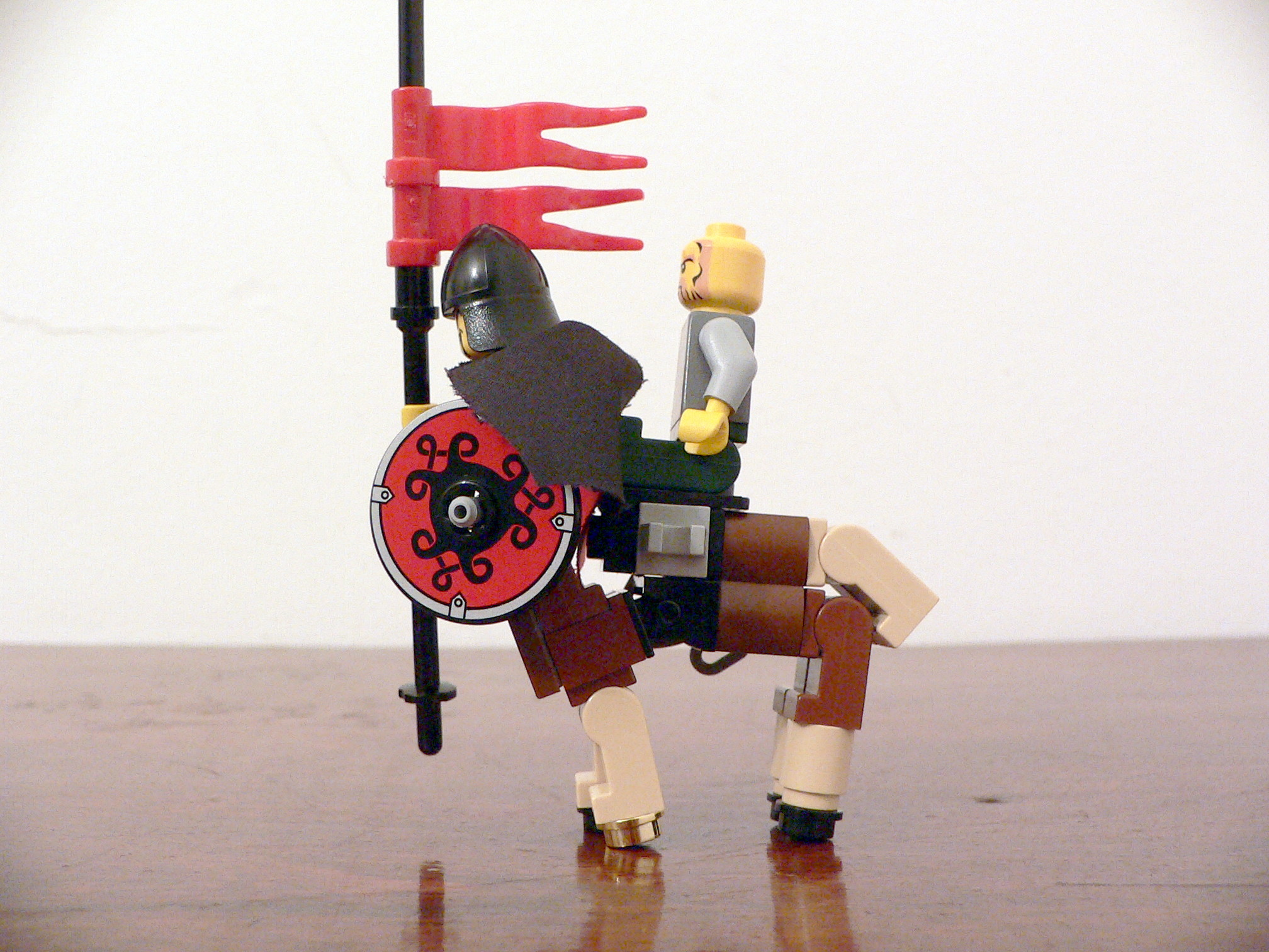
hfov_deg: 52.6
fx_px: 1283
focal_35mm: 35
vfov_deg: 40.7
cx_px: 634
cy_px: 476
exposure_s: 1/8
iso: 200
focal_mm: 4.6
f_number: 2.8
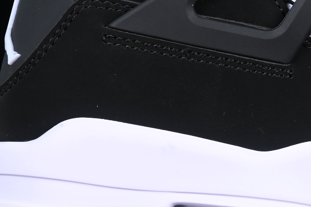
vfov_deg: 4.9
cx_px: 422
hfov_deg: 7.2
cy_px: 51
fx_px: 2445
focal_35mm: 283
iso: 160
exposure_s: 1/60
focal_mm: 50
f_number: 6.3
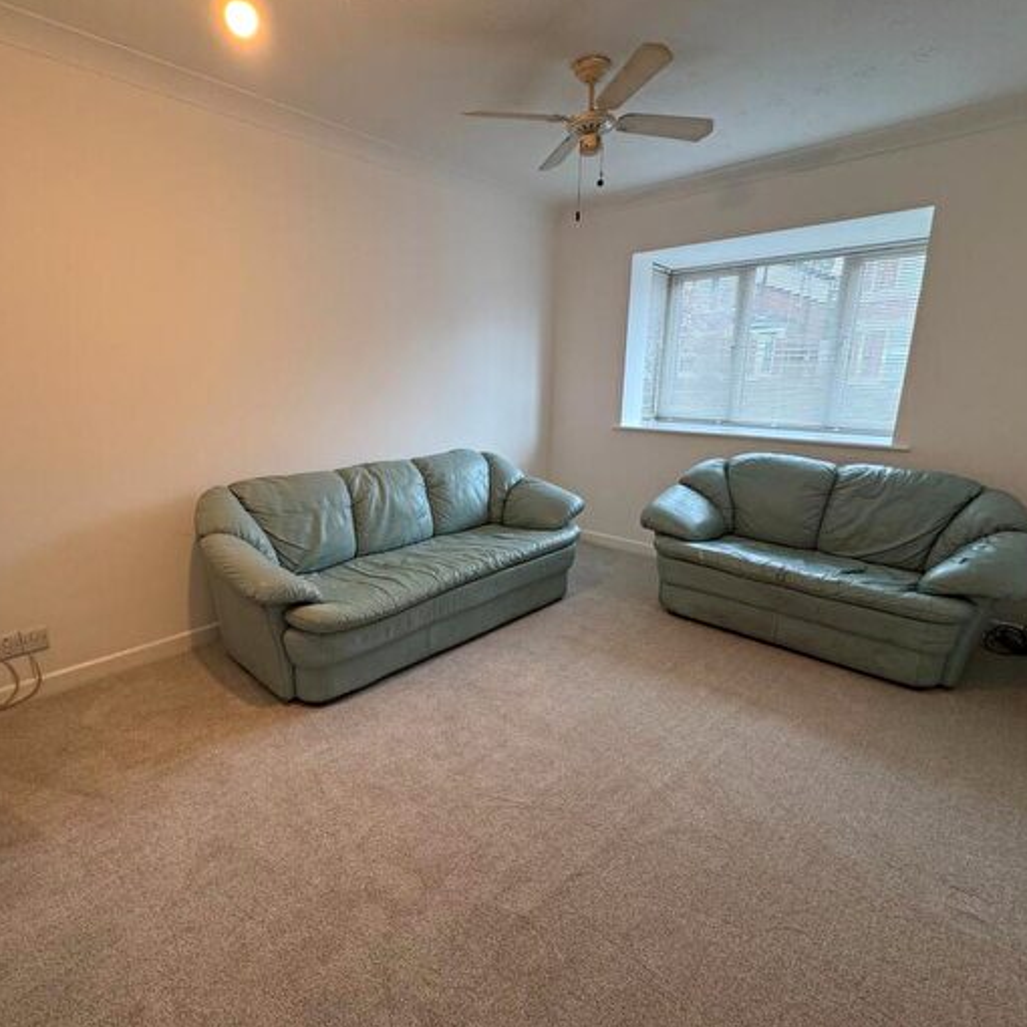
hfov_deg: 83.7
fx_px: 571
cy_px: 515
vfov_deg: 84.0
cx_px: 461
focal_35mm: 17
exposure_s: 1/50
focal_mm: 2.22
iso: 160
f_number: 2.2
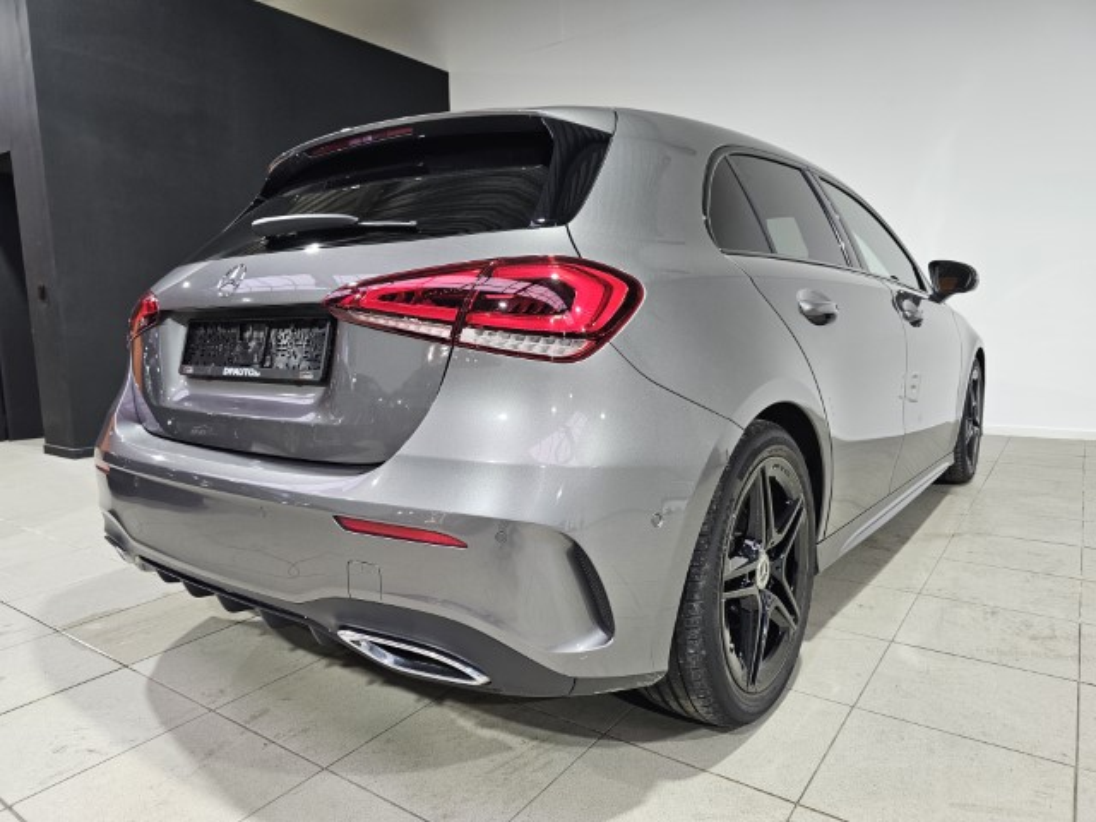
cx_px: 548
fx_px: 728
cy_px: 411
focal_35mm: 23
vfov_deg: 58.9
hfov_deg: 73.9
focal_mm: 6.3
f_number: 1.7
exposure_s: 1/100
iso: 200
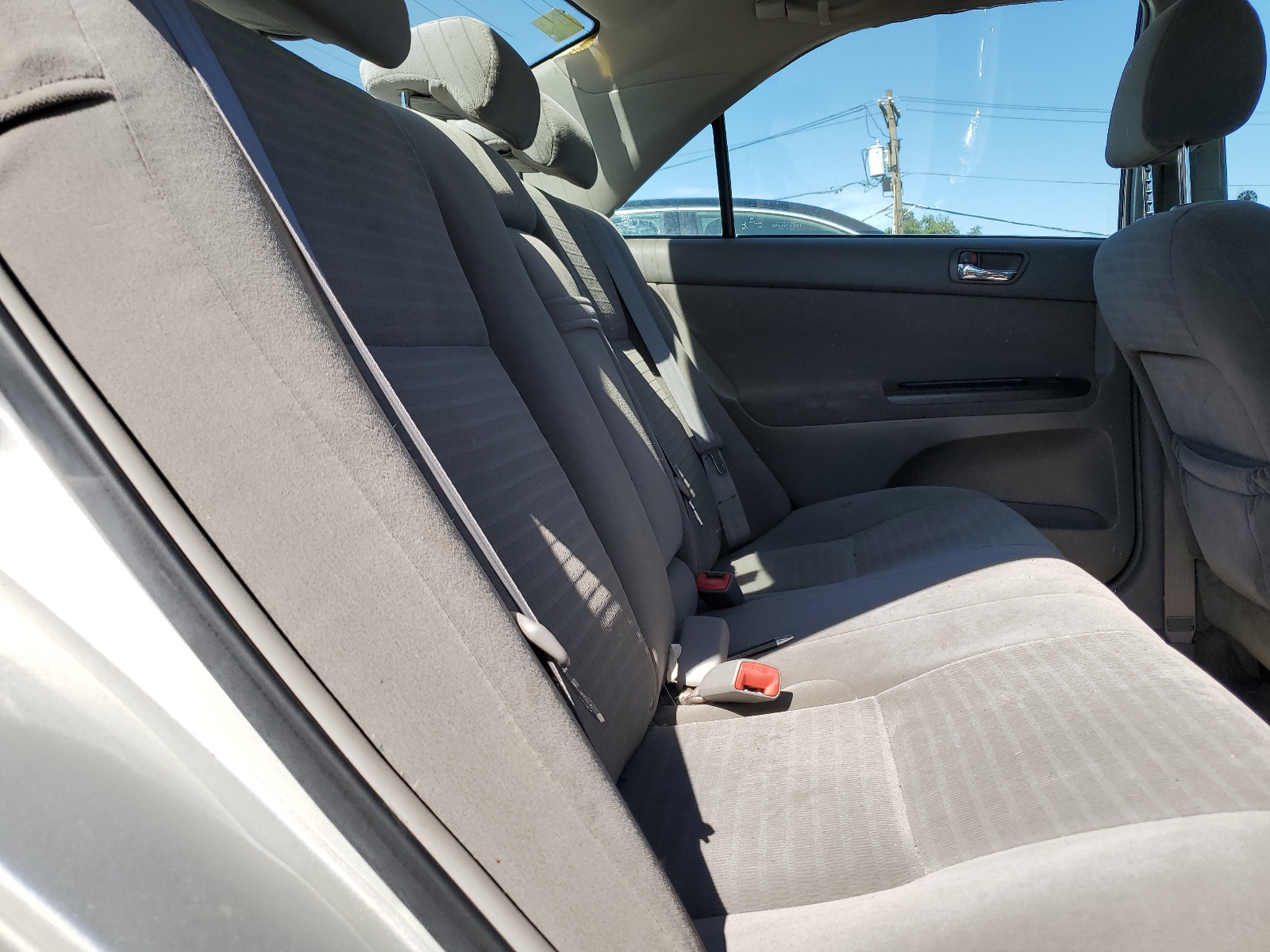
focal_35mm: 26
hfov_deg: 67.3
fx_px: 954
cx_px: 635
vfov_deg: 53.1
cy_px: 476
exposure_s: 1/1667
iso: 50
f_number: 1.5
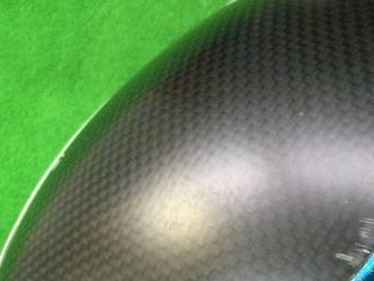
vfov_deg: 24.3
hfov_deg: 31.1
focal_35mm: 59
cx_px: 342
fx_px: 637
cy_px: 240
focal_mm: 3.3
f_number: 2.4
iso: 160
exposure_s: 1/30
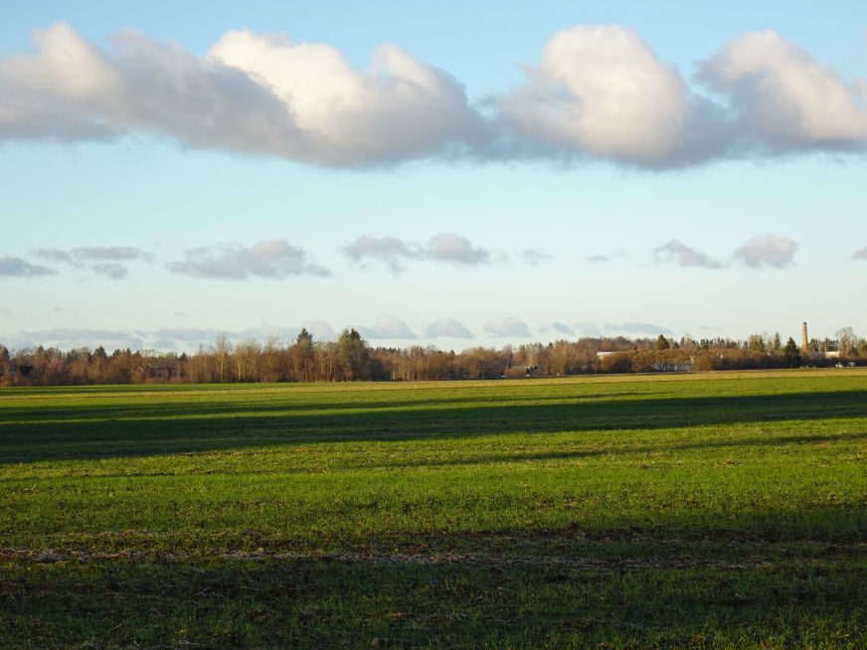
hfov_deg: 22.8
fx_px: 2154
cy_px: 332
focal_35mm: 86
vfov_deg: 17.2
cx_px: 441
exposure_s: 1/160
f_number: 5
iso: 80
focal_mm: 11.92
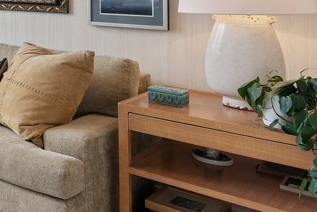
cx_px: -146
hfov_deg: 27.9
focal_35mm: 51
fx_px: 449
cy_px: -21
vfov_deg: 24.7
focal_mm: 16
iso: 200
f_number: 8
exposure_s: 1/4
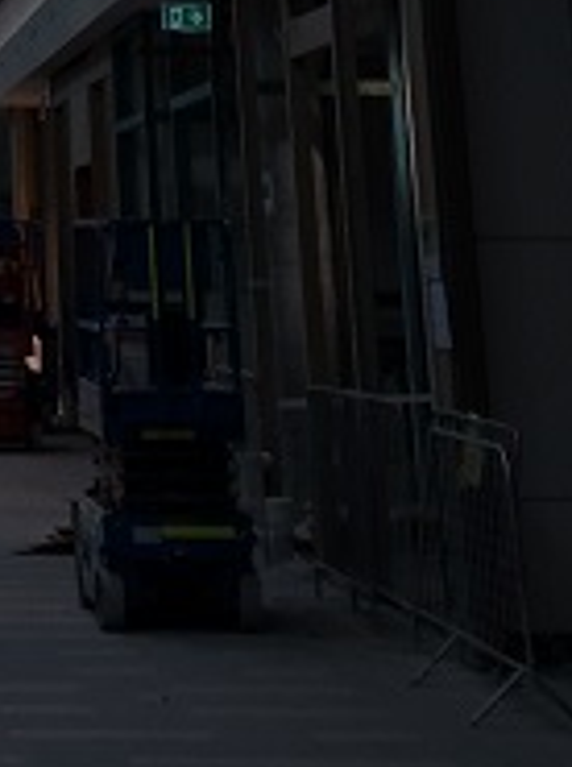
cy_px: -929
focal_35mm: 156
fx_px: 3449
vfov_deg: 11.1
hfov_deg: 9.2
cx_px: -307
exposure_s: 1/120
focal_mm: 4.12
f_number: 2.2
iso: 40
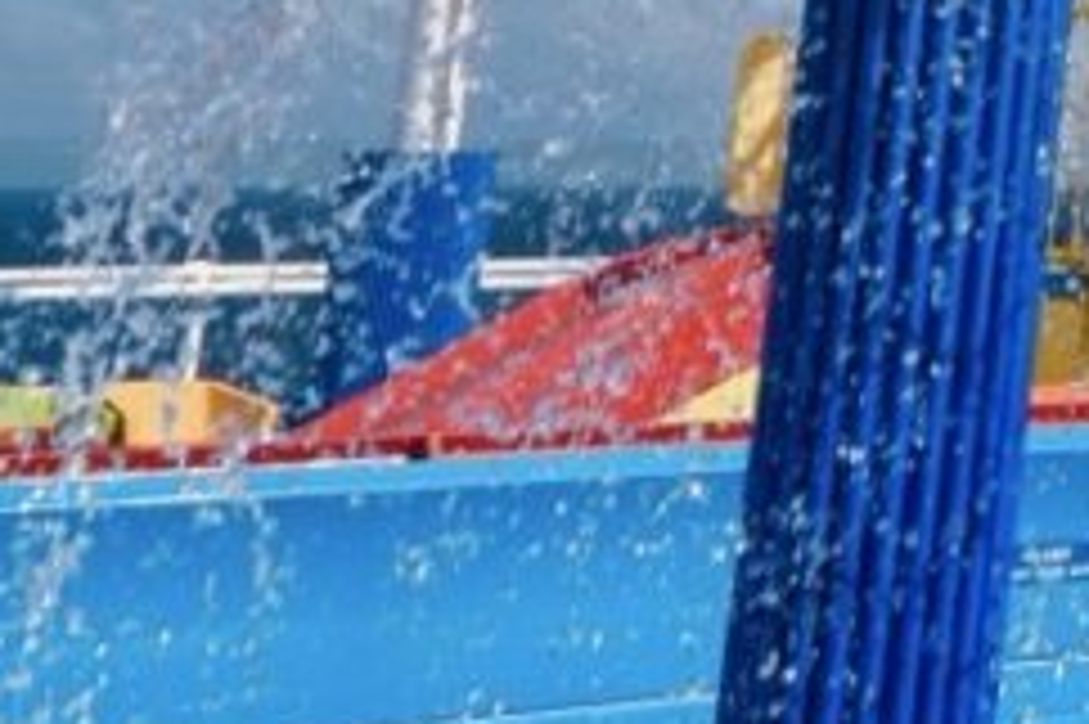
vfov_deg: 10.4
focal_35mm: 119
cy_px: -800
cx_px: 2547
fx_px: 3597
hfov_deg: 13.2
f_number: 8
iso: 100
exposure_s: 1/500
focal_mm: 16
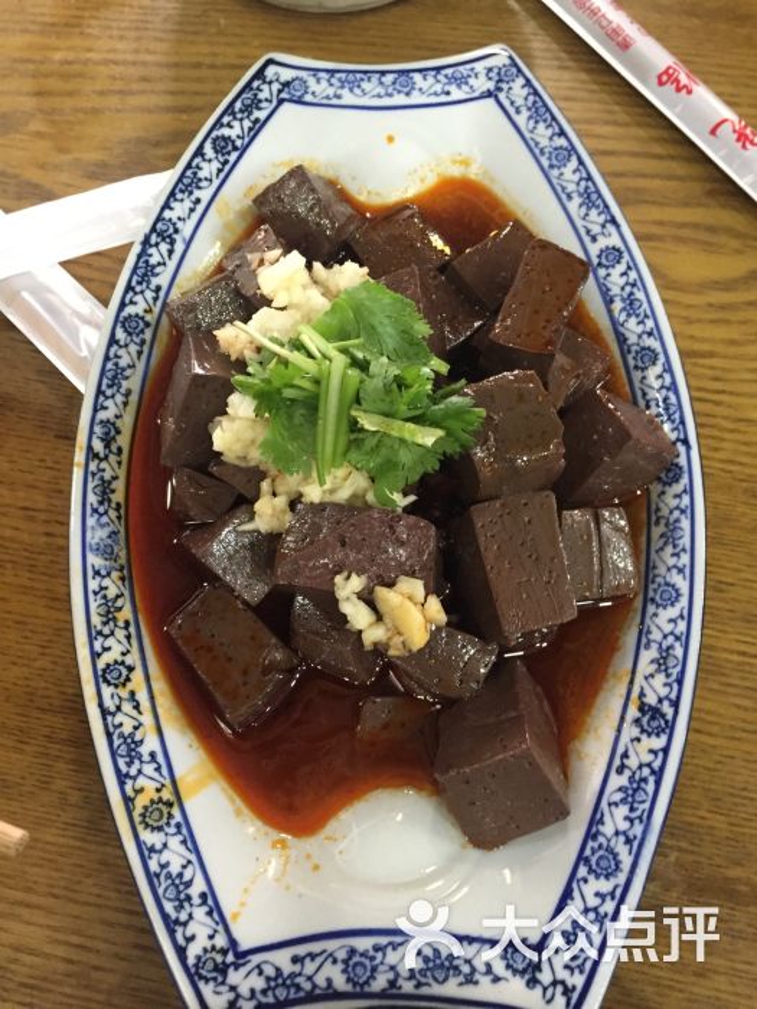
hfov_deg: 48.2
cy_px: 504
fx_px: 846
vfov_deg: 61.7
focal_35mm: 29
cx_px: 378
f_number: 2.2
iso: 250
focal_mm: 4.15
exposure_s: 1/17
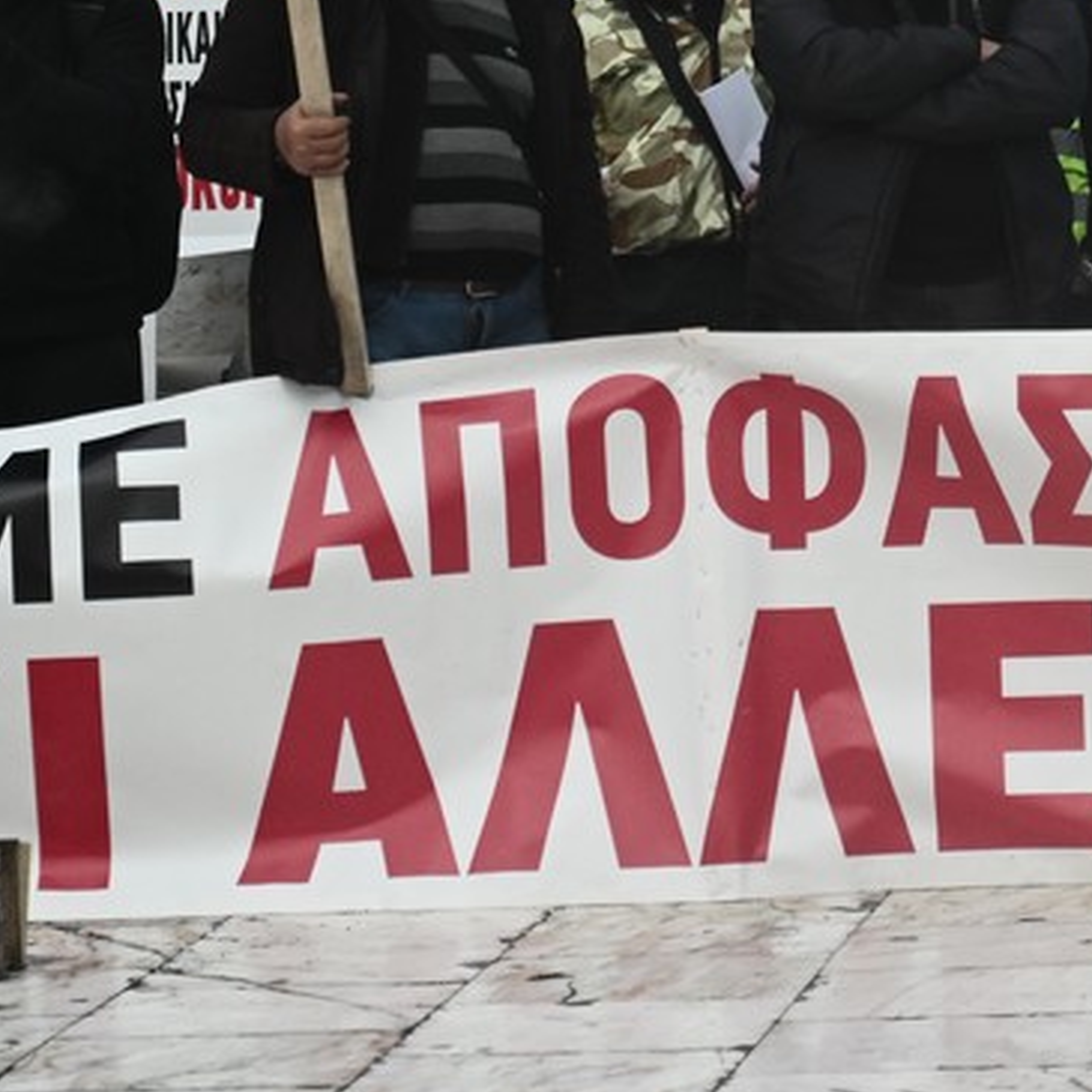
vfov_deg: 8.0
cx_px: 1373
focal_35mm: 216
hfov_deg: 8.0
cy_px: -106
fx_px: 7709
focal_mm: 58
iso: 800
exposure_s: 1/2500
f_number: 5
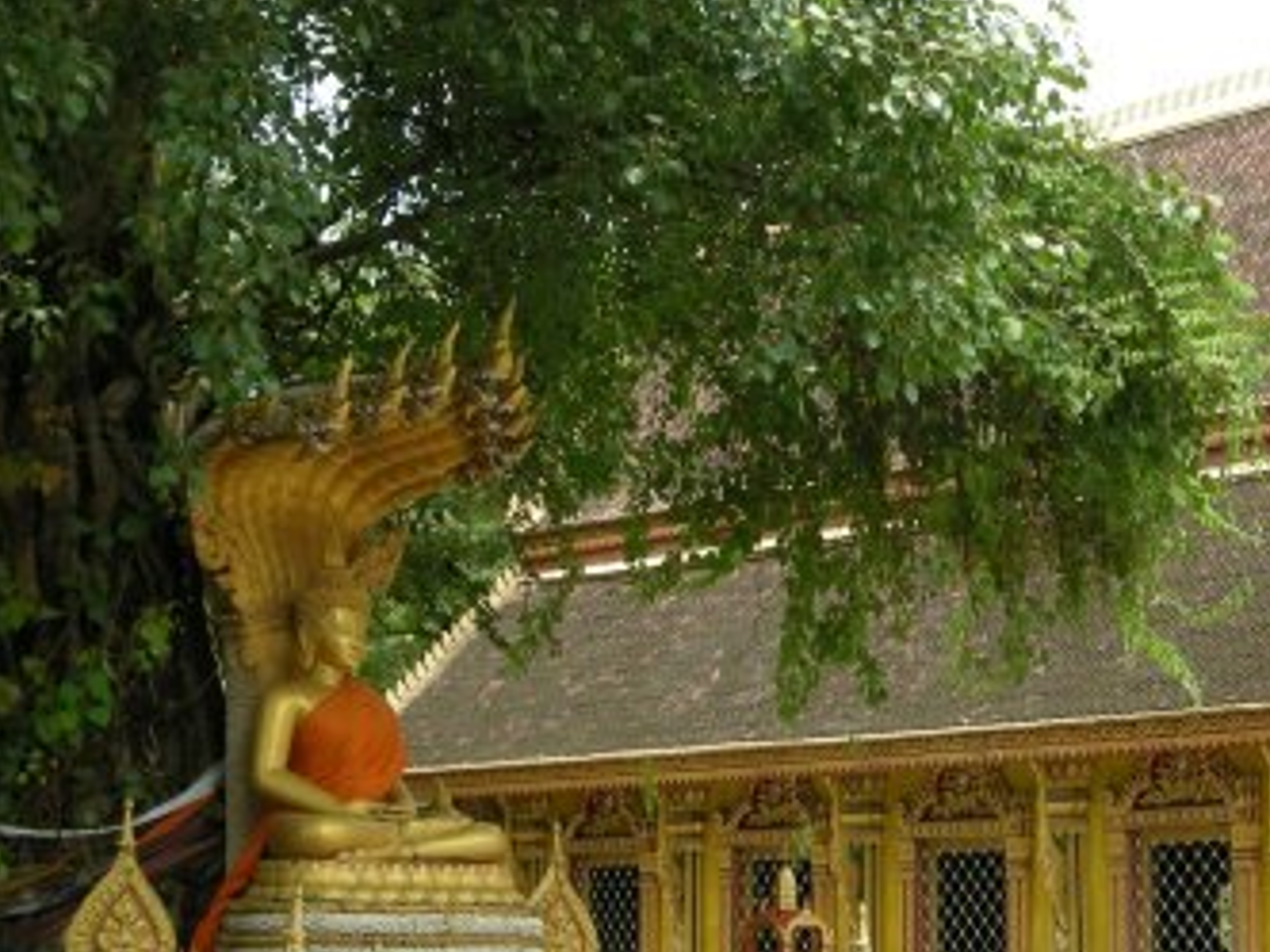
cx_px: 903
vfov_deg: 18.7
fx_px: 2898
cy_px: 466
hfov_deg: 24.5
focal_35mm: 79
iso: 64
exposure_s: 1/138
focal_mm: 8.5
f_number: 4.5
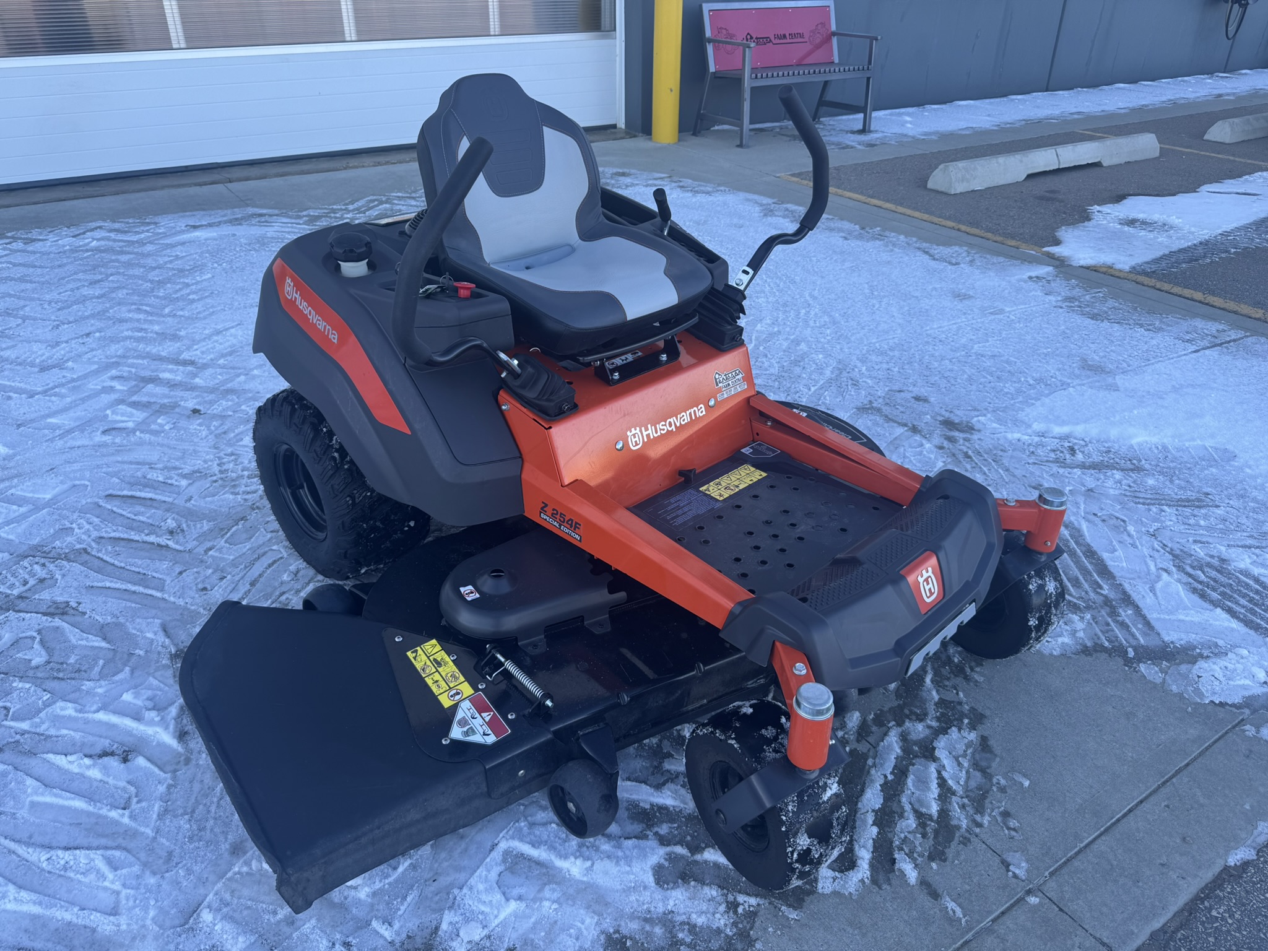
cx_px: 634
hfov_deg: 71.6
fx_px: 879
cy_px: 476
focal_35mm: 24
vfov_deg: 56.8
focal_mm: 6.76
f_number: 1.78
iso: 80
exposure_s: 1/588
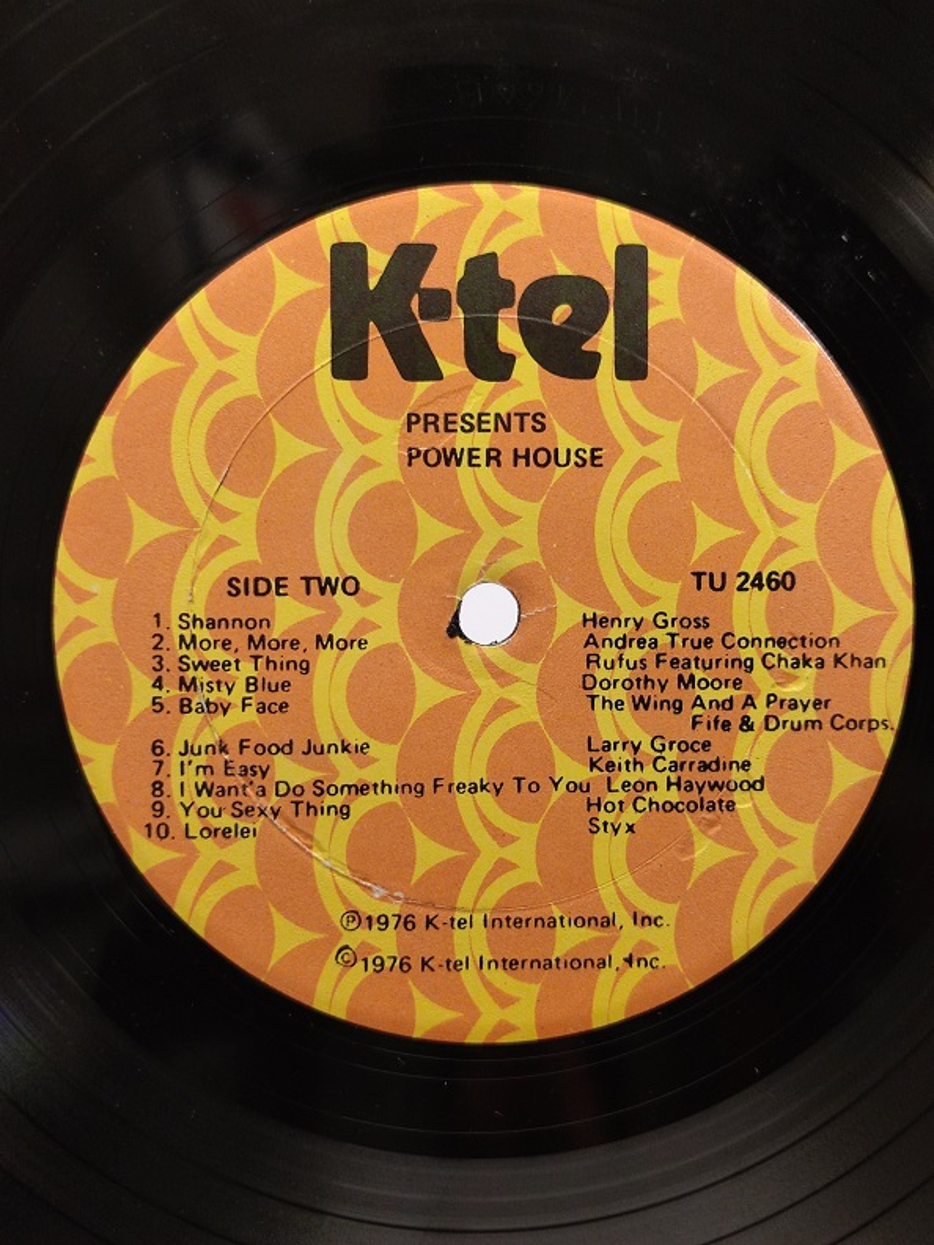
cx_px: 467
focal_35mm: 48
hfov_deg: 30.3
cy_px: 622
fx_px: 1727
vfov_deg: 39.7
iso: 587
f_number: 1.69
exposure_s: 1/60
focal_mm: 6.72
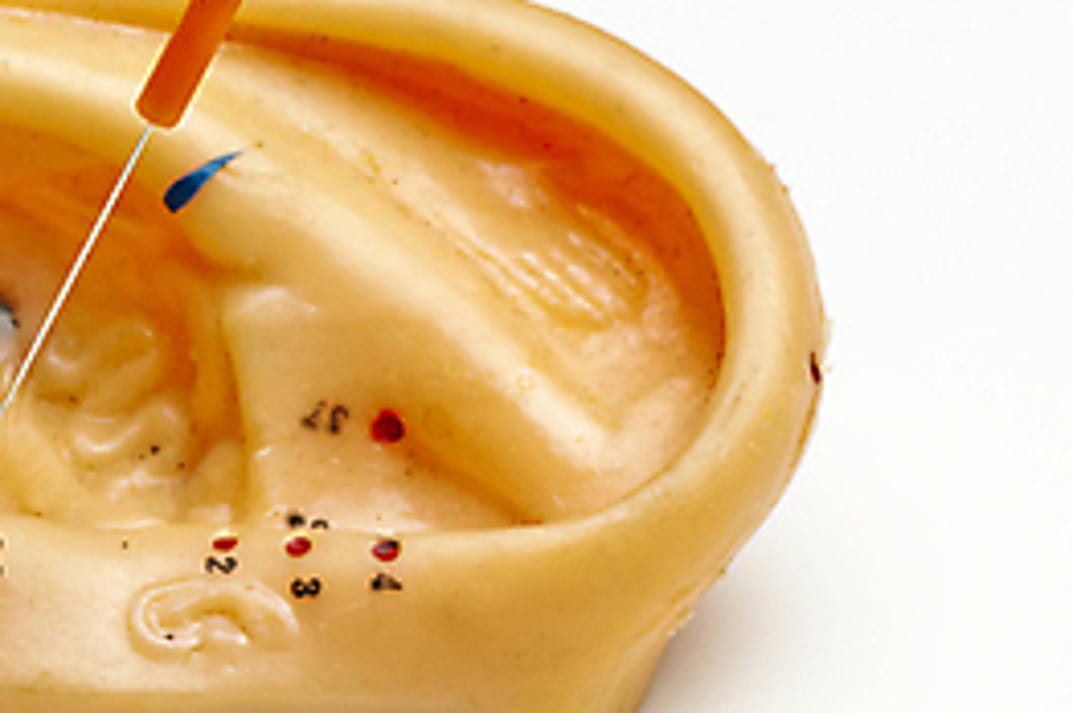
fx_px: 9228
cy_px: 414
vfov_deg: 4.4
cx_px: 66
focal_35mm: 310
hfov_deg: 6.6
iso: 100
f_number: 29
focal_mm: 90
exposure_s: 1/6
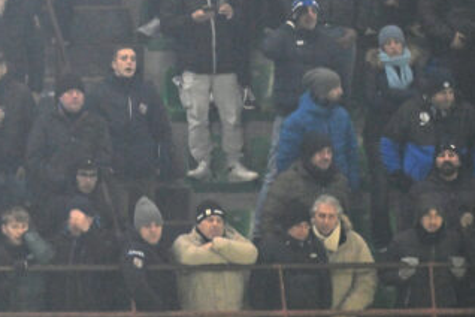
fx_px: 25463
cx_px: -199
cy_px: -147
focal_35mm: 1930
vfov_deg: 0.7
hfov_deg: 1.1
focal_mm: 600
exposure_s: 1/100
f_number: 6.3
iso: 1600
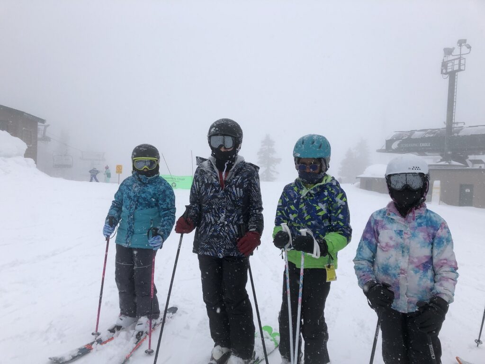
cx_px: 242
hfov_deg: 63.4
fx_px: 392
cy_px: 182
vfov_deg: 49.7
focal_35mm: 28
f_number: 1.8
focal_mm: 3.99
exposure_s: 1/1066
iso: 20
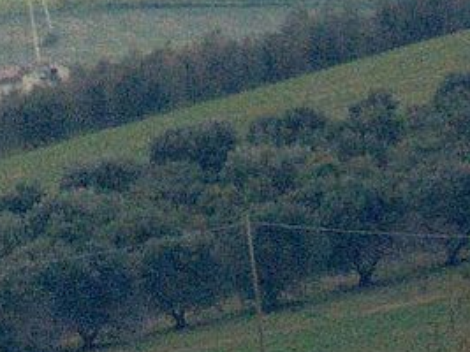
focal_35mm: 1381
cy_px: 519
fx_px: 18742
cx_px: 65
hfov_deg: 1.4
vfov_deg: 1.1
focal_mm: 55.1
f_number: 4.2
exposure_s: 1/125
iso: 250
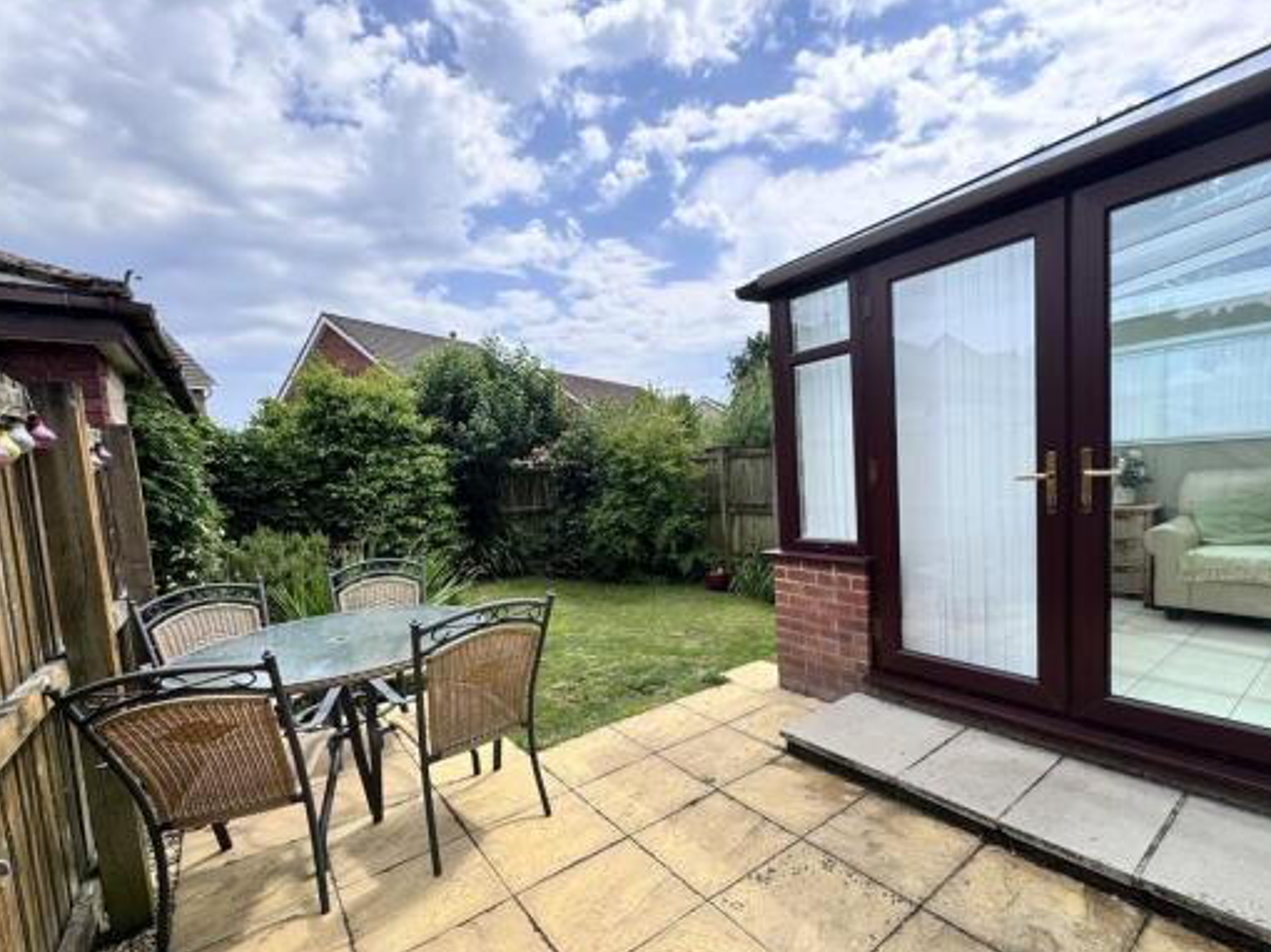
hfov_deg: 94.4
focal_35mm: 16
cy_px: 522
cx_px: 674
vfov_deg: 77.9
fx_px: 587
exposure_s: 1/1110
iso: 50
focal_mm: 2.22
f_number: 2.2
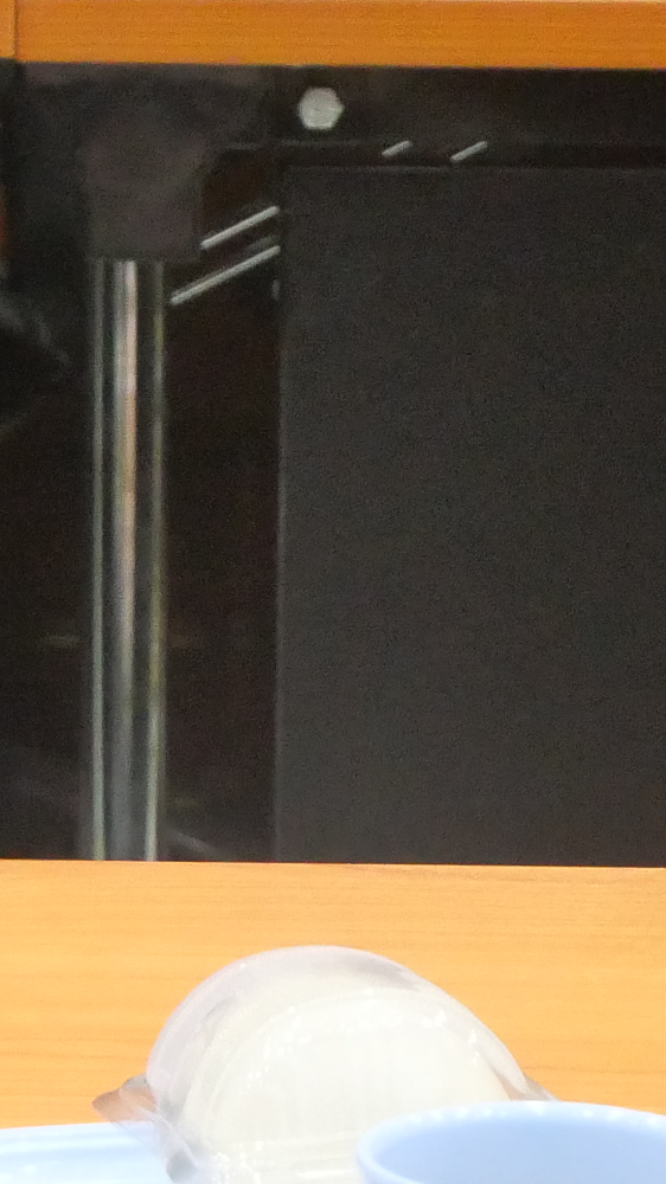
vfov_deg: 5.5
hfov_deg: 3.1
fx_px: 12347
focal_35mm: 393
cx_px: -899
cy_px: -192
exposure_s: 1/40
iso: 3200
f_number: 5.6
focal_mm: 49
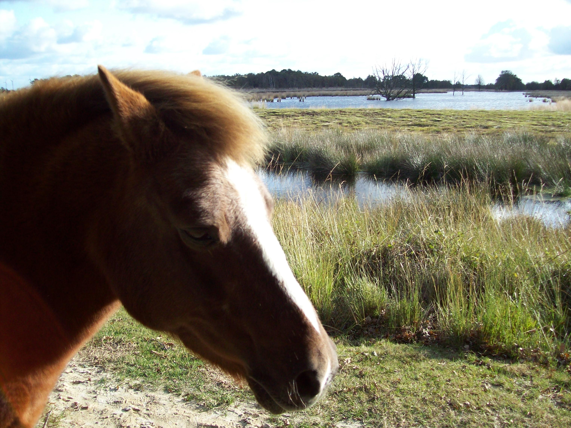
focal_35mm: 36
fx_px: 594
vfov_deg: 39.7
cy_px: 214
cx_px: 286
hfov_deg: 51.4
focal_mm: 6
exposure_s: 1/418
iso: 80
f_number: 2.7
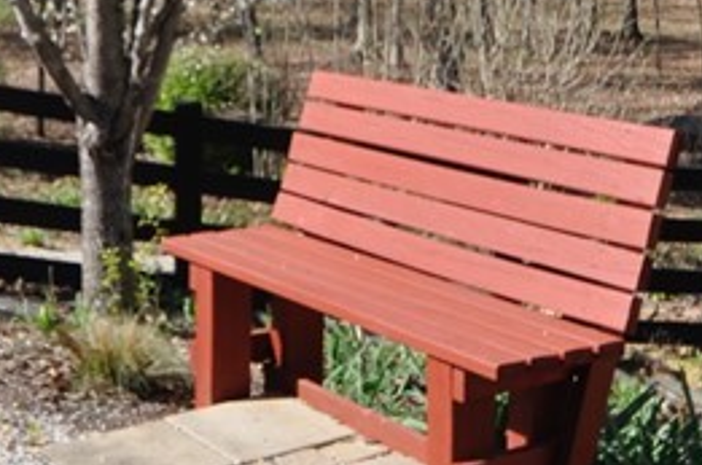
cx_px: 221
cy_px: -59
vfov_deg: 17.4
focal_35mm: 75
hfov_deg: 26.8
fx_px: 1460
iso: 200
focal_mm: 12
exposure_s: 1/250
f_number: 8
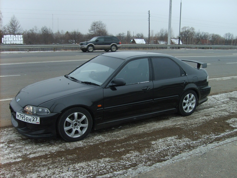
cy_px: 89
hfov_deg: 52.6
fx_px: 240
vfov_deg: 40.7
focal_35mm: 35
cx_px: 118
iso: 50
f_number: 2.8
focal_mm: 5.8
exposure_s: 1/90
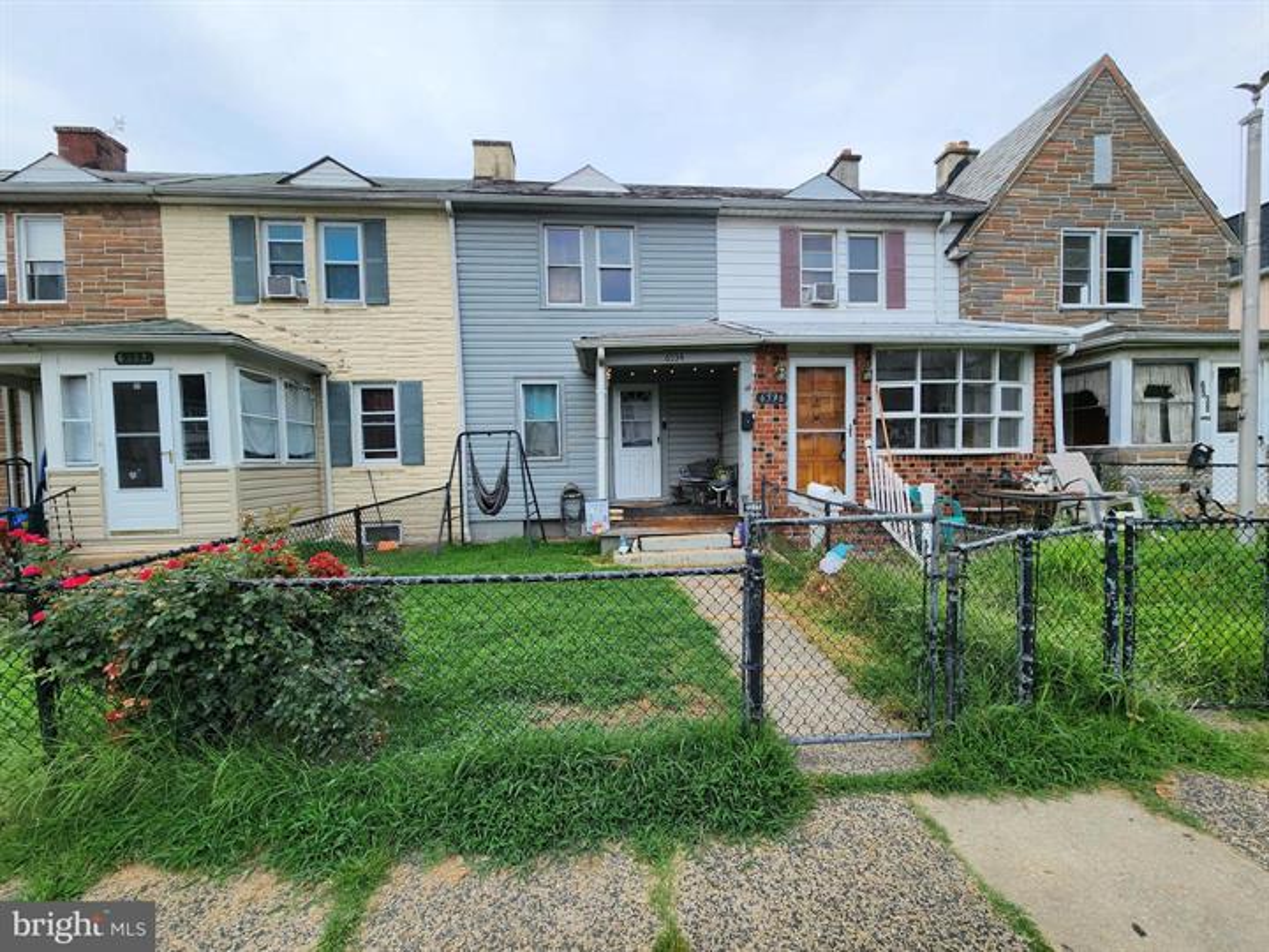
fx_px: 477
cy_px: 476
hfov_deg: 106.2
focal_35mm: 13
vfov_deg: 89.9
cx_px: 634
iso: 50
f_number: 2.2
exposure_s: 1/1321
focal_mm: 2.2
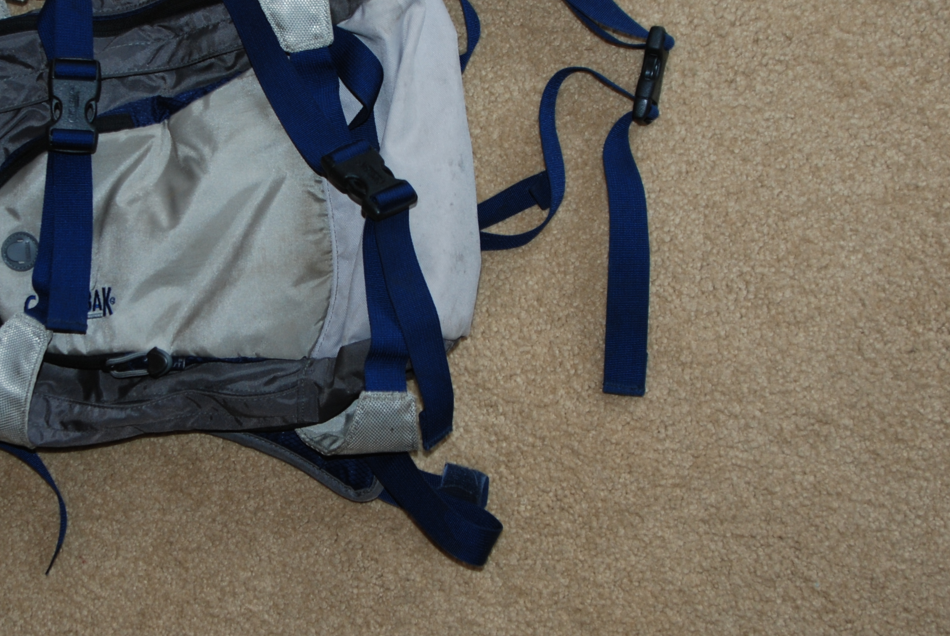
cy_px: 280
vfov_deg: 19.0
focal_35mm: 72
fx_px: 1902
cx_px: 268
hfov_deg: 27.7
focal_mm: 28
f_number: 3.8
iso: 200
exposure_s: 1/60
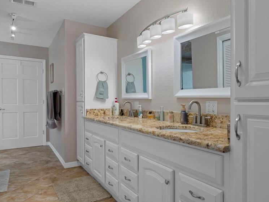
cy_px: 105
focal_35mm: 26
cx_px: 150
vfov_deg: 53.7
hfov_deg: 67.8
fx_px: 199
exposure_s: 1/2
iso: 250
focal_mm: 13
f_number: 8
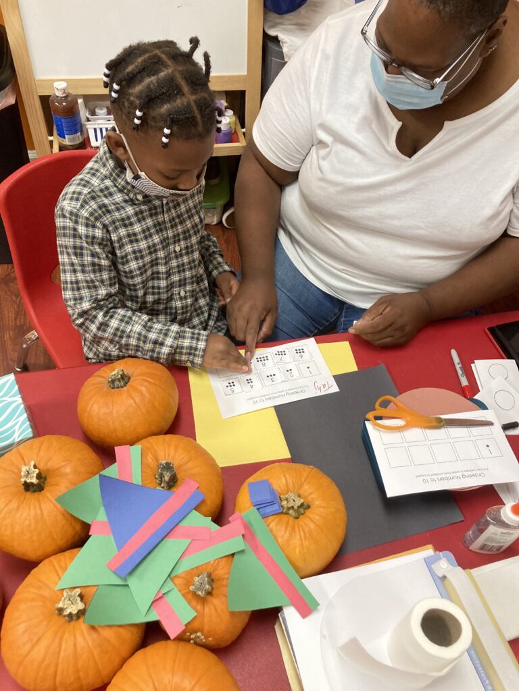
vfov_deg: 63.4
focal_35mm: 28
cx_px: 260
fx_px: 560
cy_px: 346
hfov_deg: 49.7
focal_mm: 3.99
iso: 250
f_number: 1.8
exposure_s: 1/60
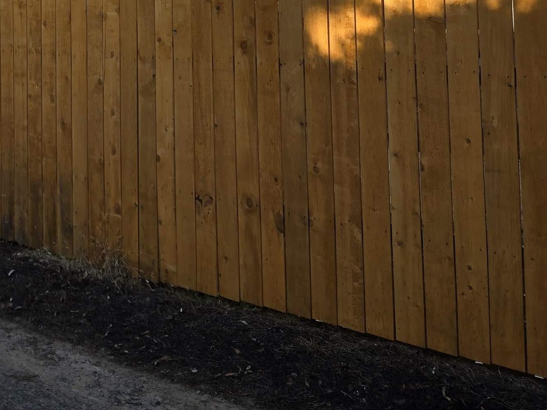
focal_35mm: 54
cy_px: -59
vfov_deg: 24.9
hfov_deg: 32.7
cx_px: 4
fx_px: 853
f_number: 1.8
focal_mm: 5.4
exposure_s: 1/970
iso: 25
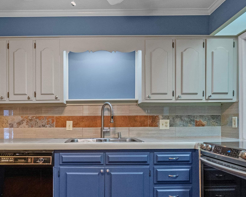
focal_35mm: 29
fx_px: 211
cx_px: 92
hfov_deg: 59.7
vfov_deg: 49.8
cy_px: 115
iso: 1250
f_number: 8
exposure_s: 1/15
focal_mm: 16
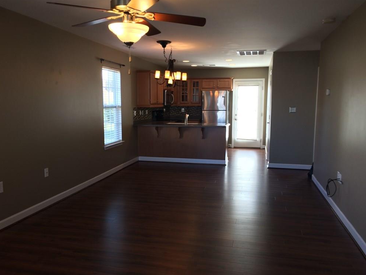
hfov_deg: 60.0
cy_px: 140
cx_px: 182
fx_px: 317
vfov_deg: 46.8
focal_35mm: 30
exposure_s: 1/40
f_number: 2.2
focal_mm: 4.15
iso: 40
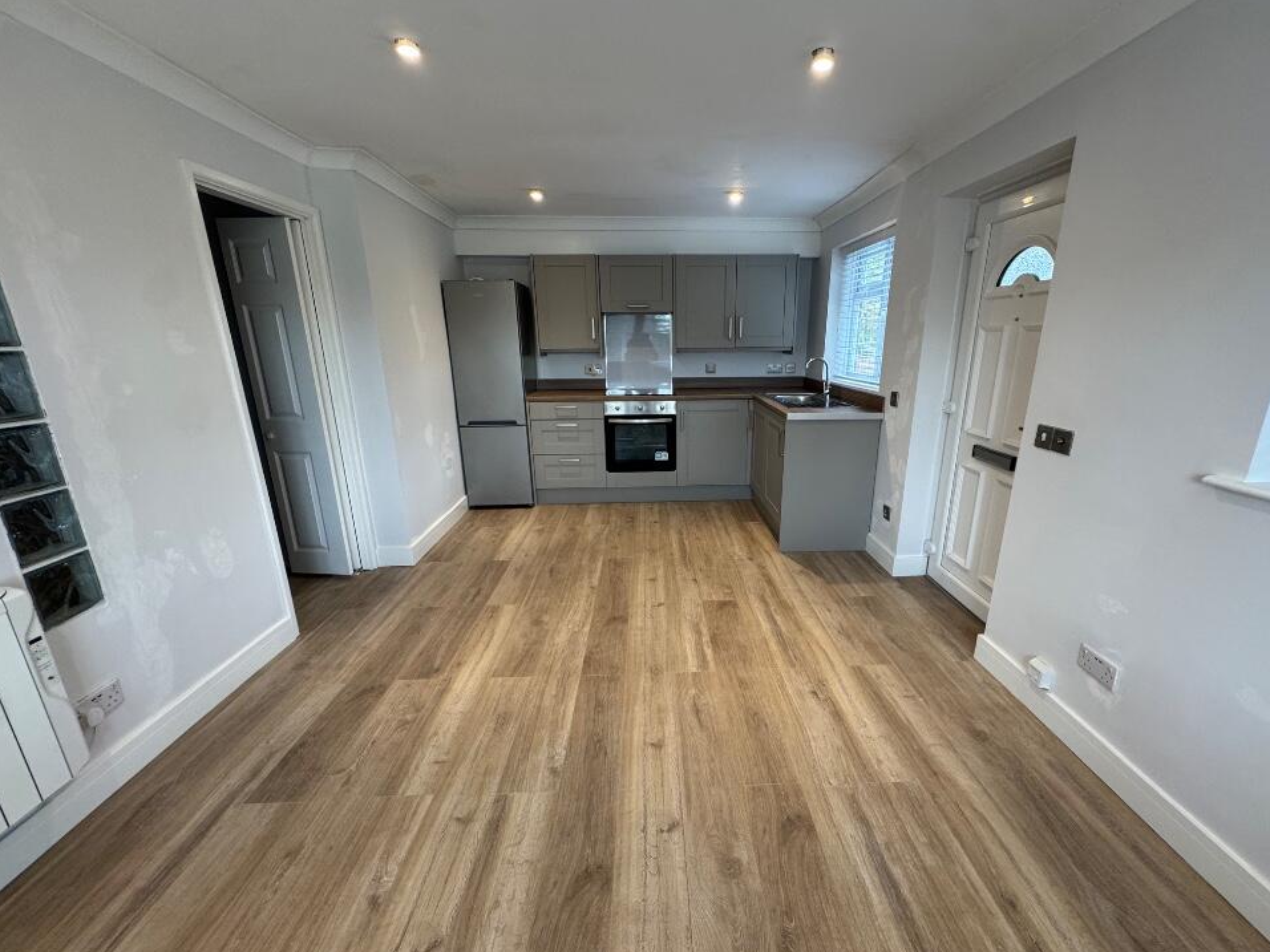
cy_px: 502
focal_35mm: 15
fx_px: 550
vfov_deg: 81.7
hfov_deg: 98.0
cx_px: 675
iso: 200
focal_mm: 2.22
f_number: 2.2
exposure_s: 1/100
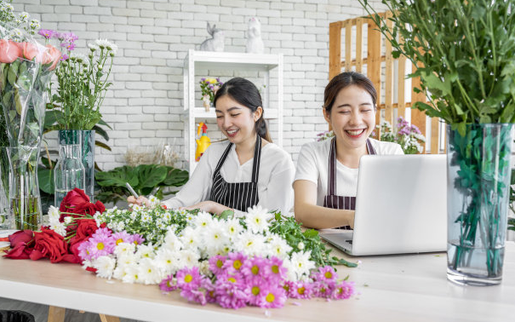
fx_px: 470
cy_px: 168
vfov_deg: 37.8
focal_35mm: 34
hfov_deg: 57.4
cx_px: 257
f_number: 4
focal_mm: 32.5
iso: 400
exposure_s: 1/250
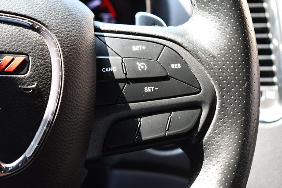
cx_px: 141
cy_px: 94
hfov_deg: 26.0
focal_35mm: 78
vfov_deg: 17.5
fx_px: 611
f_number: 5.6
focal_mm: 52
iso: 1000
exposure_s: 1/125
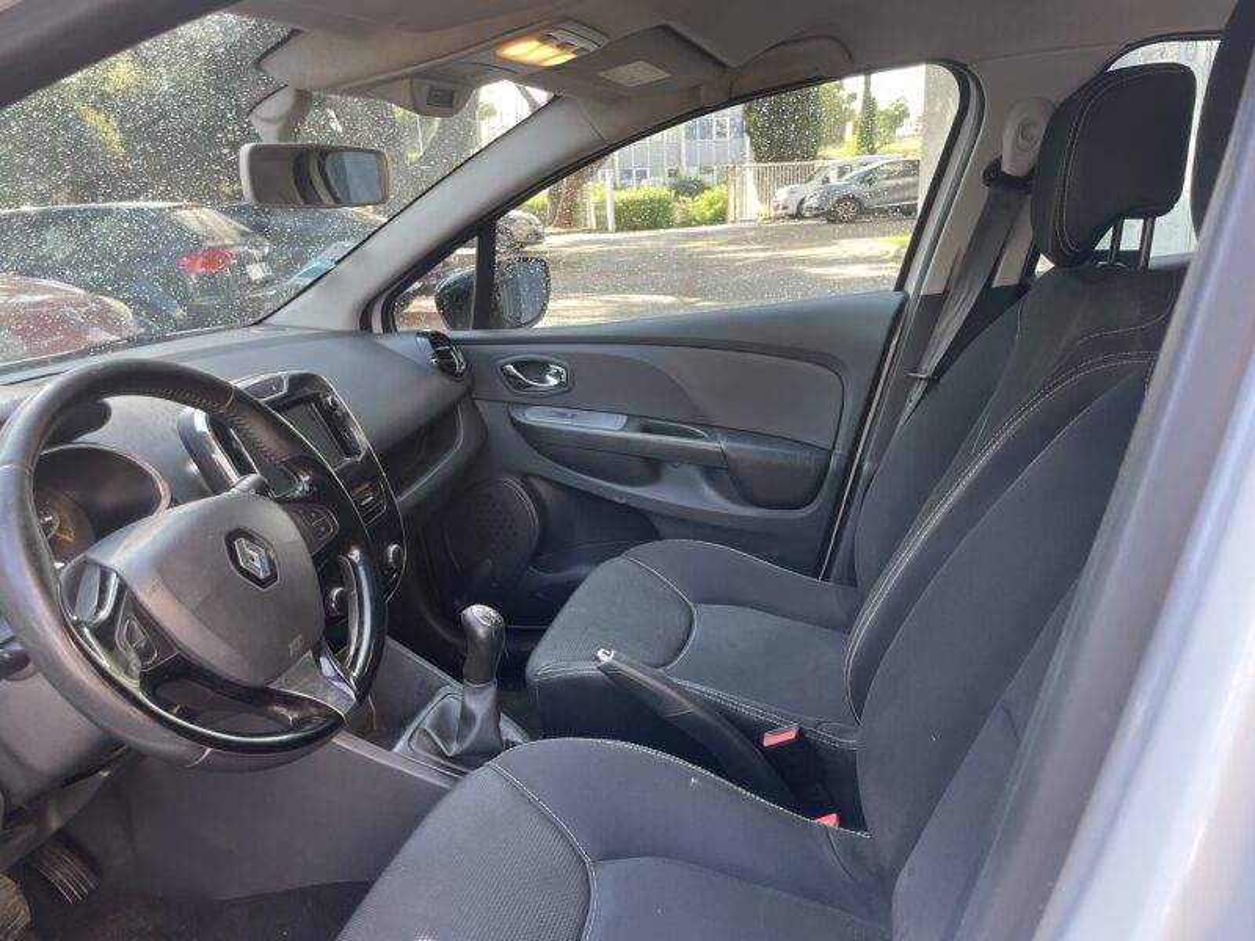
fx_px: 943
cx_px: 628
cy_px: 470
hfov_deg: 67.3
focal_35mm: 26
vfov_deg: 53.1
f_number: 1.6
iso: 64
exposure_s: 1/121
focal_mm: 4.2
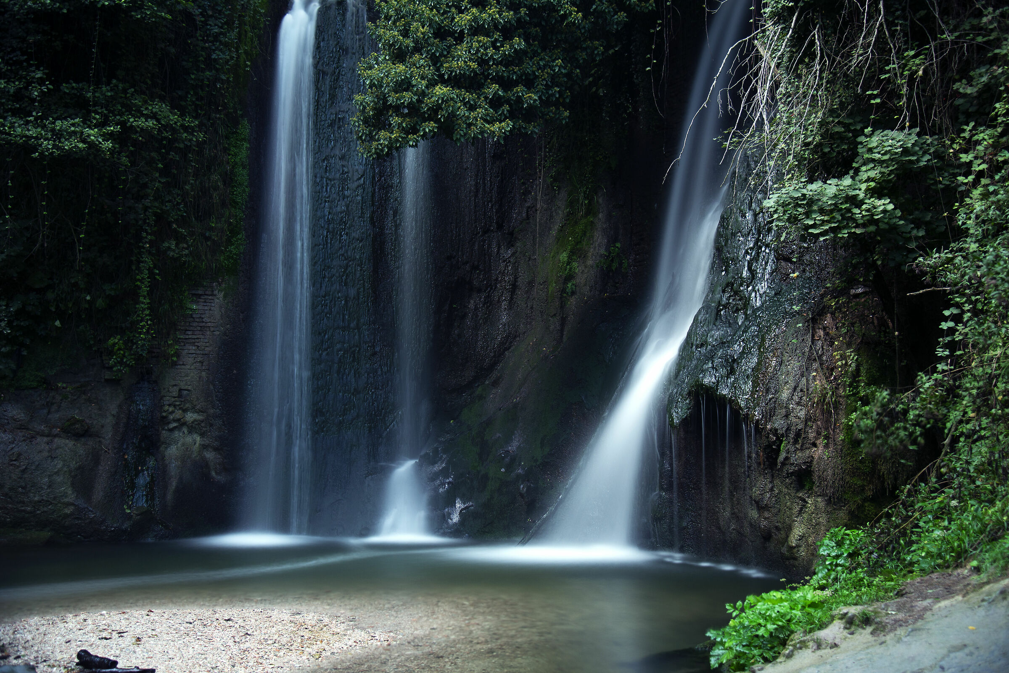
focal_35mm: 38
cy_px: 336
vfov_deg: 35.1
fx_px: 1065
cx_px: 504
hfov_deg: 50.7
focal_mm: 38
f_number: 4
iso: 250
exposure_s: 15
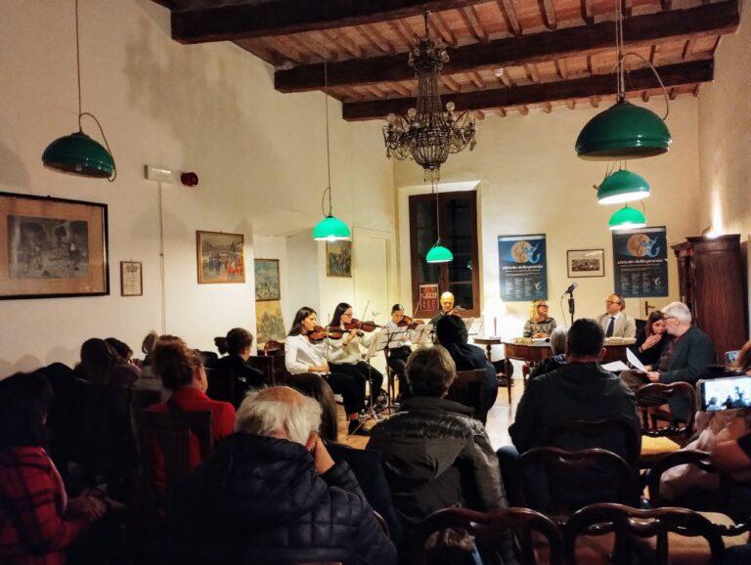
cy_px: 282
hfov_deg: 63.4
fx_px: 608
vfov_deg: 49.8
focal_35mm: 28
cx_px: 376
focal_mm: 4.27
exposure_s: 1/24
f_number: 1.8
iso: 1650
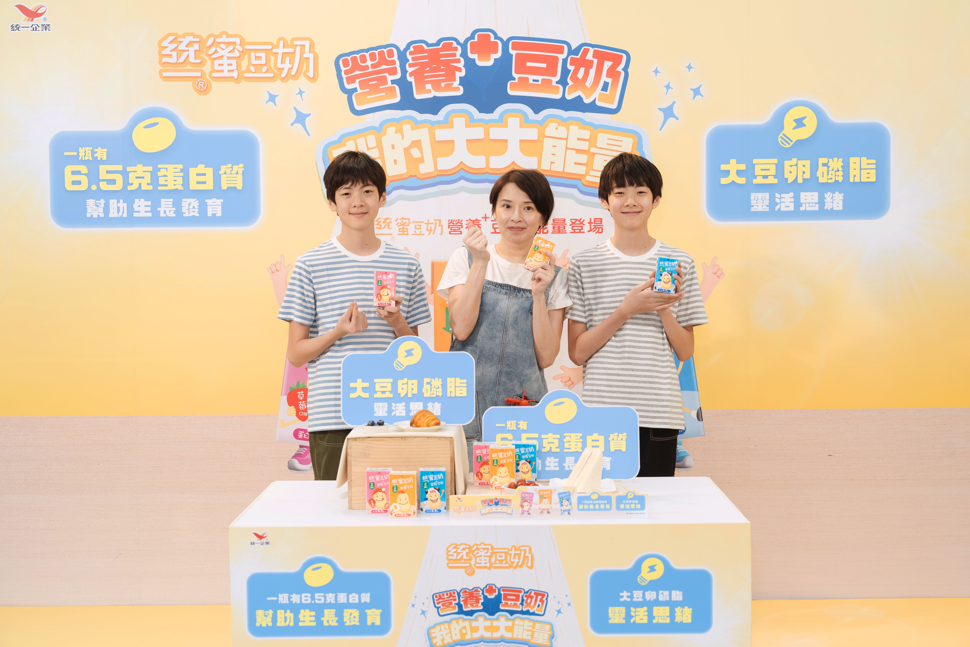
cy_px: 324
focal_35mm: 47
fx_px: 1266
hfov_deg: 41.9
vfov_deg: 28.6
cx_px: 485
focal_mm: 47
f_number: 5.6
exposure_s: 1/200
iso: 1250
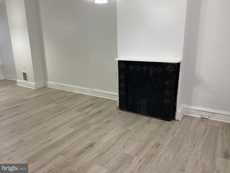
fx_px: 173
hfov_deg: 67.3
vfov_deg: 53.1
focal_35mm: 26
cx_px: 115
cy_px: 86
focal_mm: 4.25
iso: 100
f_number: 1.8
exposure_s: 1/60
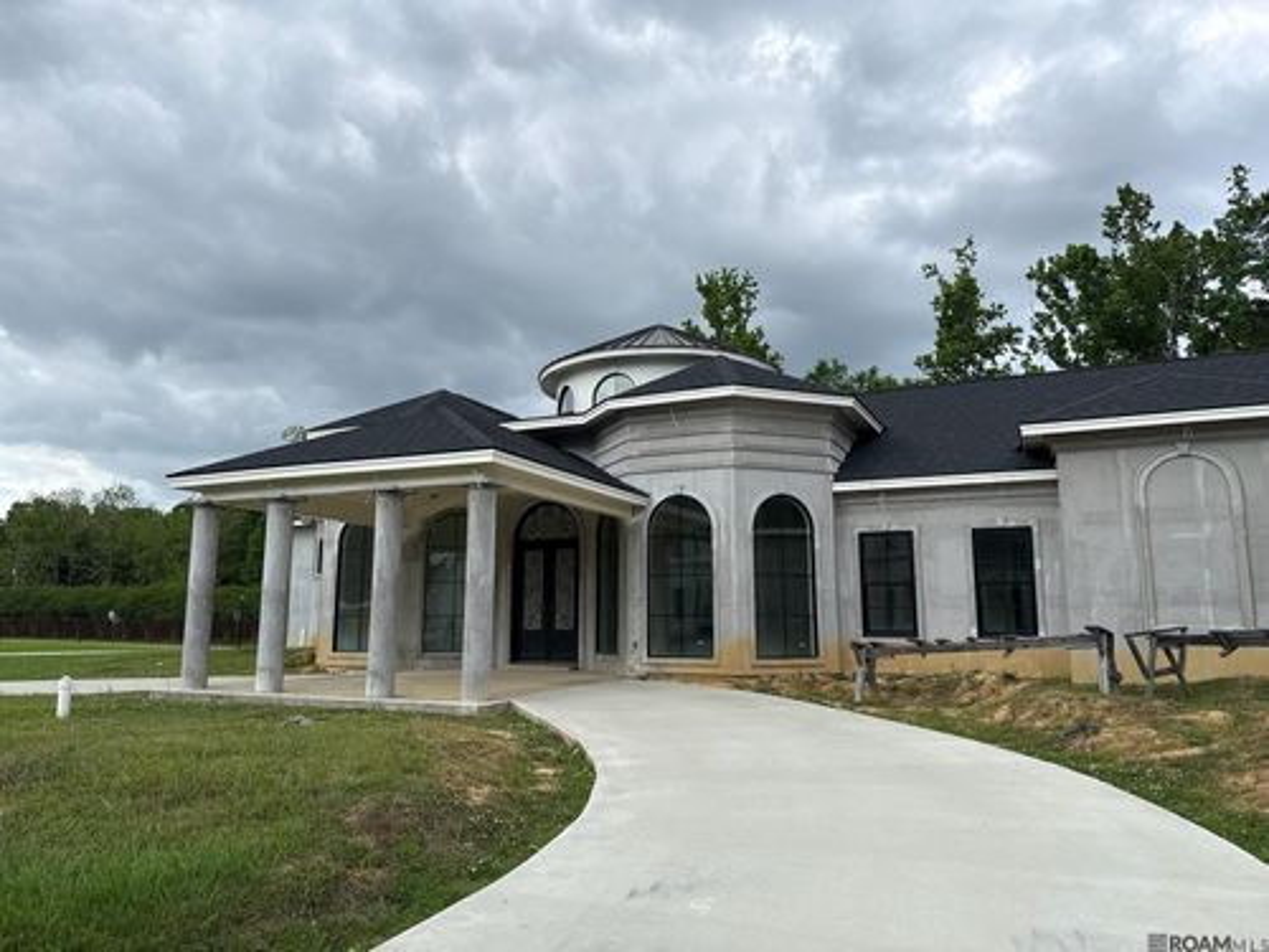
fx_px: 880
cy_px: 476
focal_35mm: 24
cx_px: 634
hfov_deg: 71.6
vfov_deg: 56.8
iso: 80
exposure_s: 1/3425
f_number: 1.78
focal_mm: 6.76
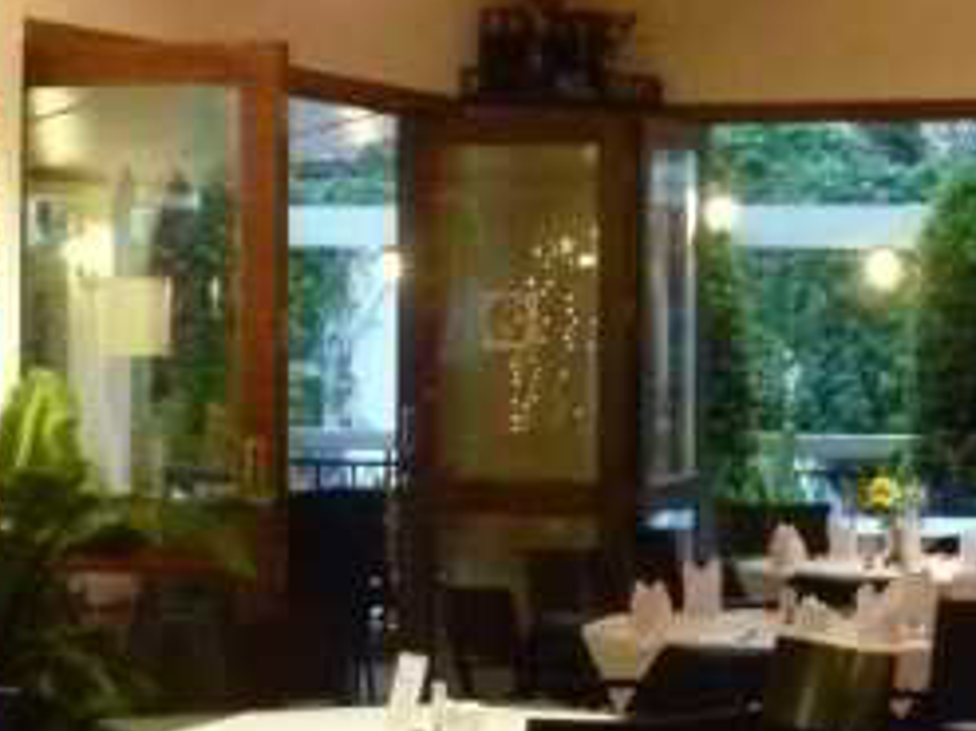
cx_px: 320
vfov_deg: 12.3
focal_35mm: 120
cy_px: 198
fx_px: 3382
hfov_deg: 16.4
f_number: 3.1
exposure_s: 1/13
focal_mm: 6.6
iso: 800
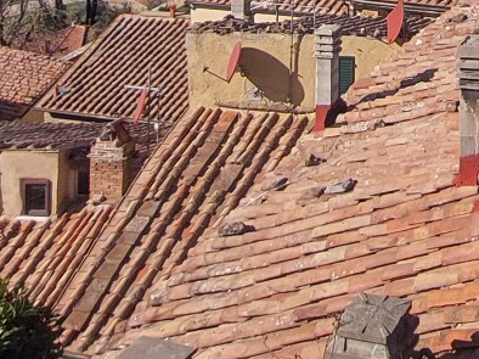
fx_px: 913
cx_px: 582
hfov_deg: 26.1
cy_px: -391
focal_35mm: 66
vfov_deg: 16.2
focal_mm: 1.74
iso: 50
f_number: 2.2
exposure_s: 1/2589
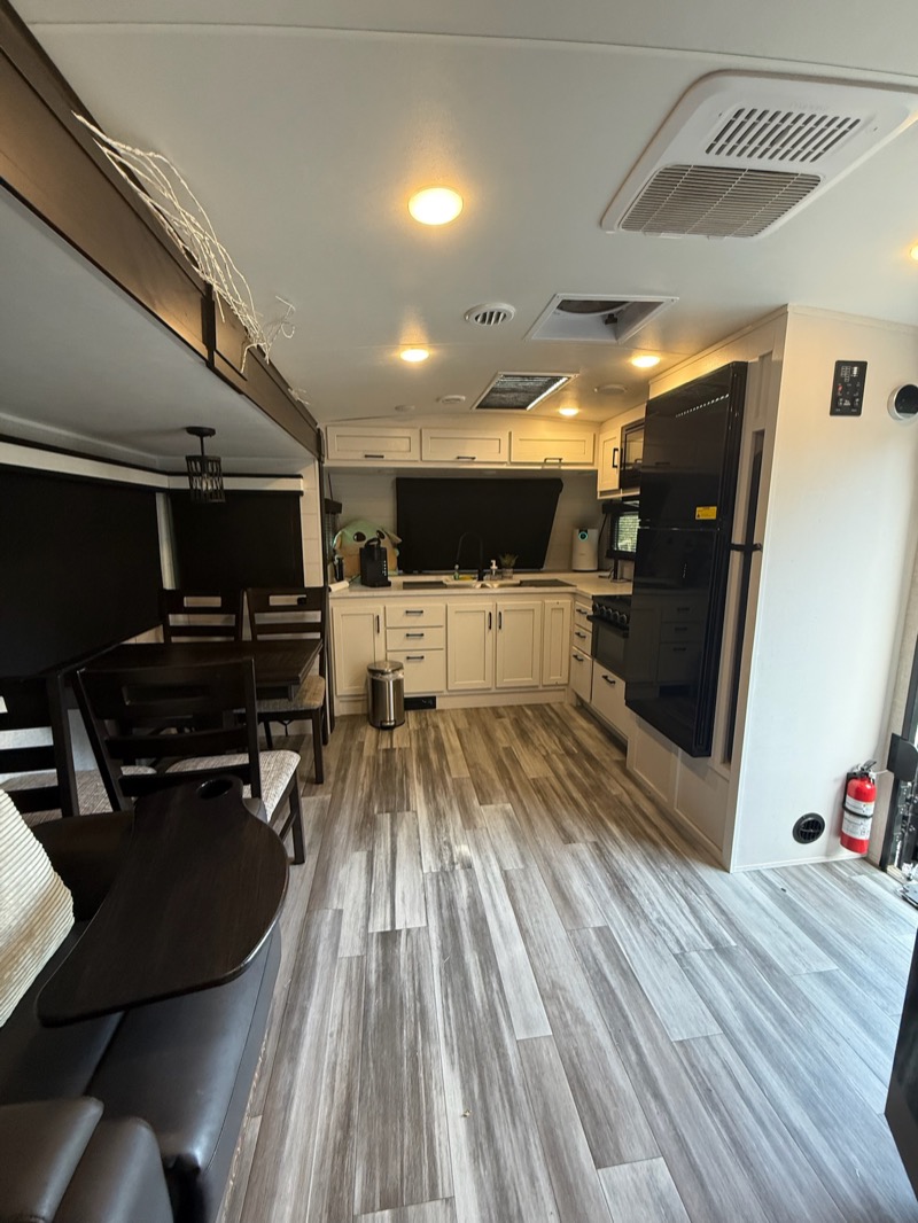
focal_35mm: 14
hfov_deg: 85.7
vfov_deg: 102.1
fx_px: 495
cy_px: 612
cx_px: 459
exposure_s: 1/88
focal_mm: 2.22
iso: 320
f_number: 2.2
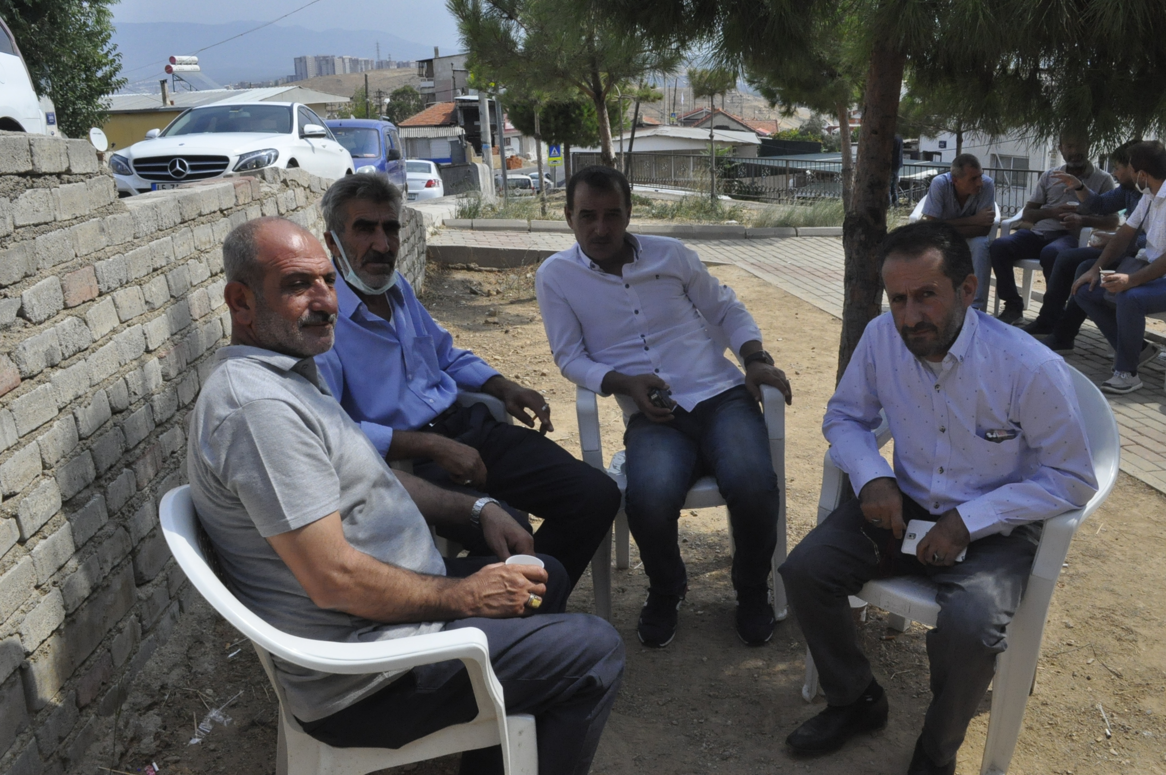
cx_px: 583
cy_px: 388
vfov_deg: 39.9
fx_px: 1068
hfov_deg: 57.3
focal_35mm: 33
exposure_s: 1/1250
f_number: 18
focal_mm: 22
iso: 2000
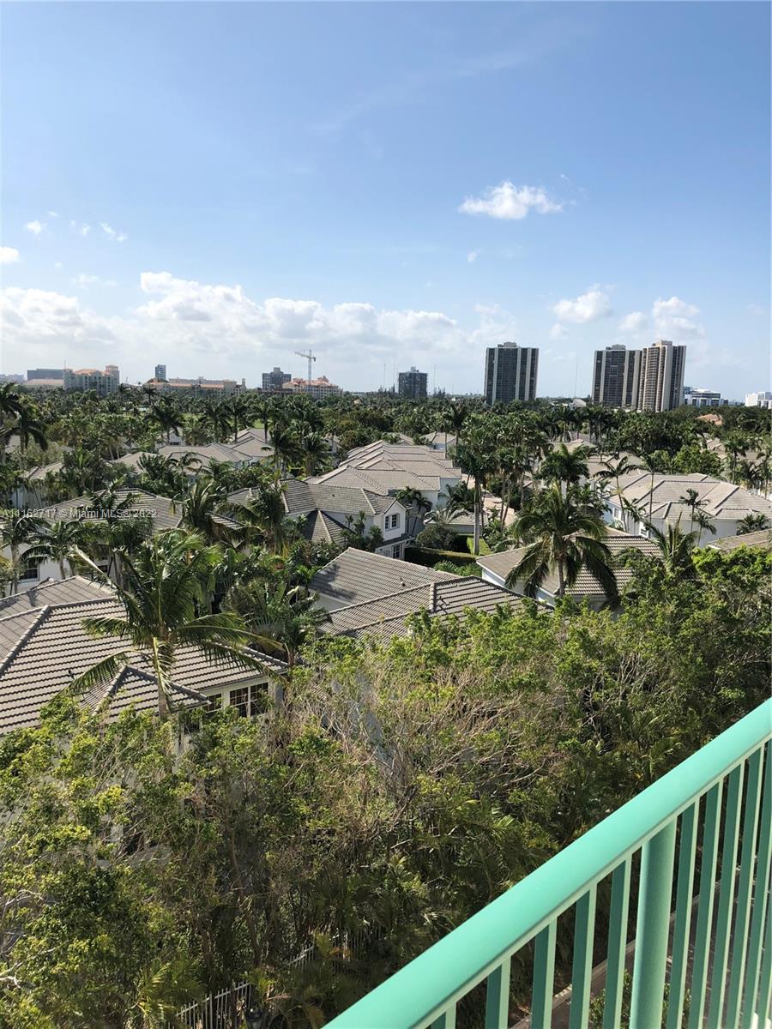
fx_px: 833
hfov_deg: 49.7
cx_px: 386
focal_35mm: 28
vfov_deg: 63.4
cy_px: 514
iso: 20
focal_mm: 4
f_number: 1.8
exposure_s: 1/3003
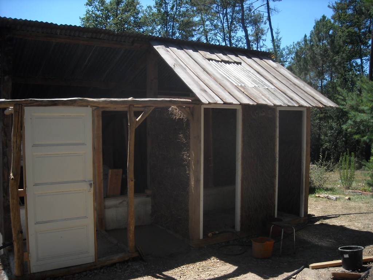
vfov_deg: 40.7
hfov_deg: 52.6
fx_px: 377
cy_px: 140
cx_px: 186
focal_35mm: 35
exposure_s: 1/184
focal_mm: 5.7
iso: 64
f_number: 5.6
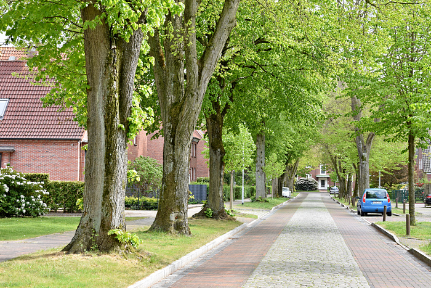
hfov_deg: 28.1
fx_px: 862
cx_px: 216
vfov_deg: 18.9
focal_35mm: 72
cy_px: 144
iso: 250
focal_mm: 48
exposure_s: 1/200
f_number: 7.1
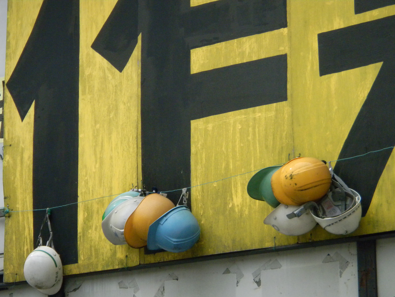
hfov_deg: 14.0
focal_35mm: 141
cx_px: 198
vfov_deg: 10.5
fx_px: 1609
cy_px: 149
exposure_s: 1/290
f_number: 5.8
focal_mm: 25
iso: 400
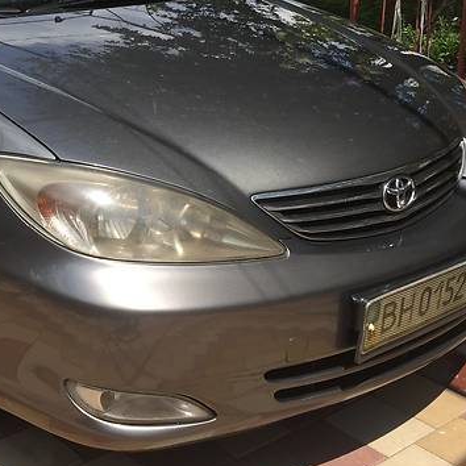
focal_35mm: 58
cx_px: 47
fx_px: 883
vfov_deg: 29.1
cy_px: 120
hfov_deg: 28.4
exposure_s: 1/1799
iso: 32
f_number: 2.2
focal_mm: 4.2
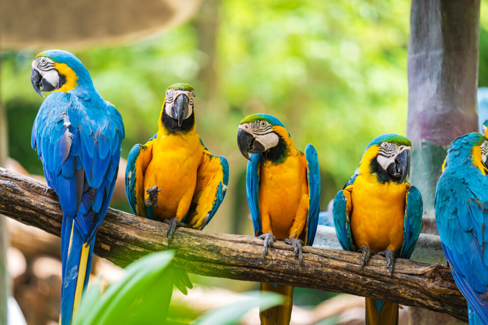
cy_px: 162
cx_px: 244
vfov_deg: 7.1
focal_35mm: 194
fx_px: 2630
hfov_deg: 10.6
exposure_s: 1/125
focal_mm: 194
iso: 100
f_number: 2.8
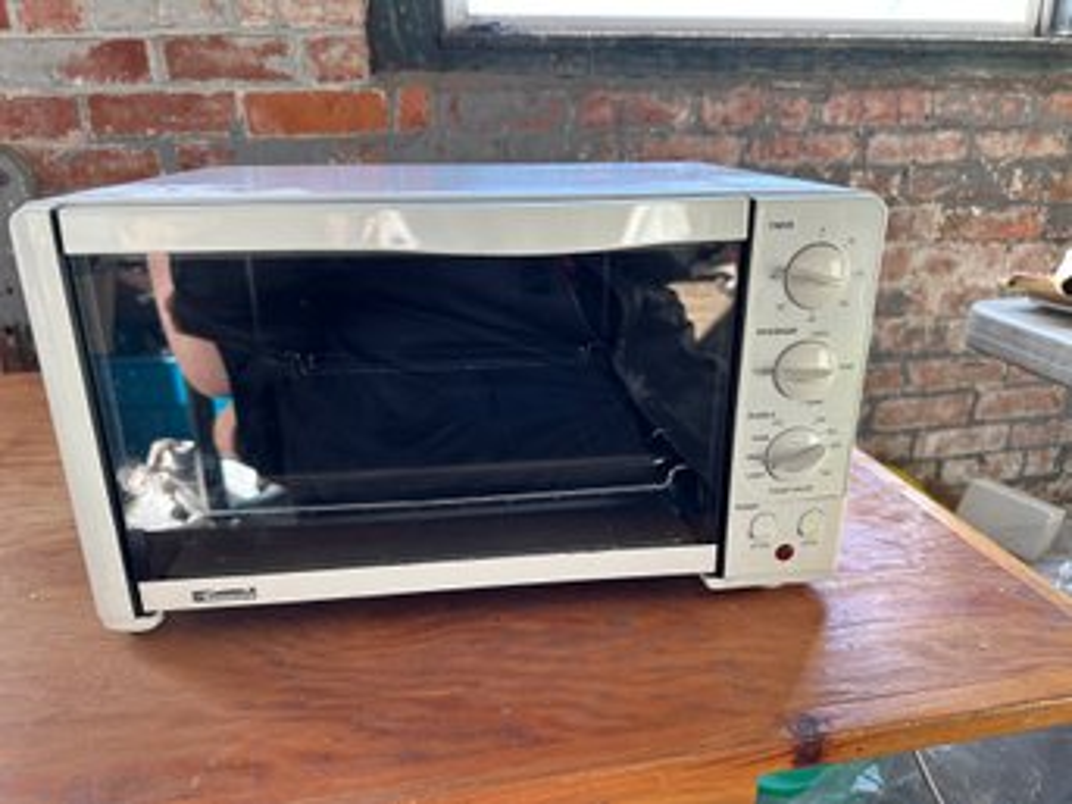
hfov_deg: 71.6
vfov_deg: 56.8
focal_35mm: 24
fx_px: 743
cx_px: 536
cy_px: 402
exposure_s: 1/121
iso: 100
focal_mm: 6.86
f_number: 1.78
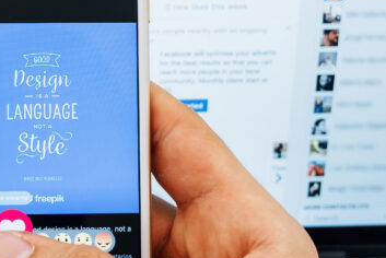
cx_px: 61
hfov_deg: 22.9
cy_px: 66
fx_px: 934
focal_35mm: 87
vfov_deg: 15.7
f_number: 4.5
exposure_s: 1/15
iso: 125
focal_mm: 30
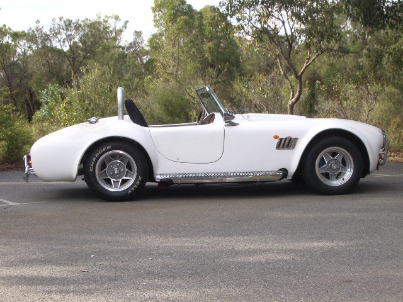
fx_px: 722
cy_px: 151
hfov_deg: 31.2
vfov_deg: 23.7
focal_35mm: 62
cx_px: 202
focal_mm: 10.2
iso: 160
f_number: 5.6
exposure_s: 1/250
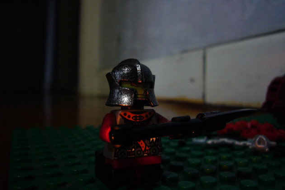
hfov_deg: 61.9
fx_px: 238
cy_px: 88
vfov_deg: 43.6
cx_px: 146
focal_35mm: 30
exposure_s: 1/8
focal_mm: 4.6
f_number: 2.8
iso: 200
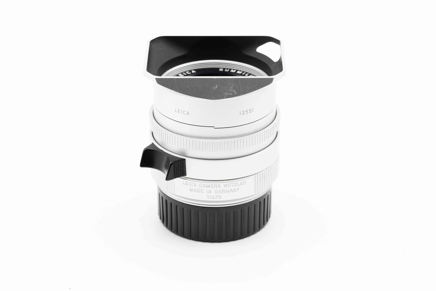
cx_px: 218
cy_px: 146
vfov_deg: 15.2
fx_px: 1090
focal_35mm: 90
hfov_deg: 22.6
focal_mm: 90
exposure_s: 1/200
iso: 3200
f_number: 11
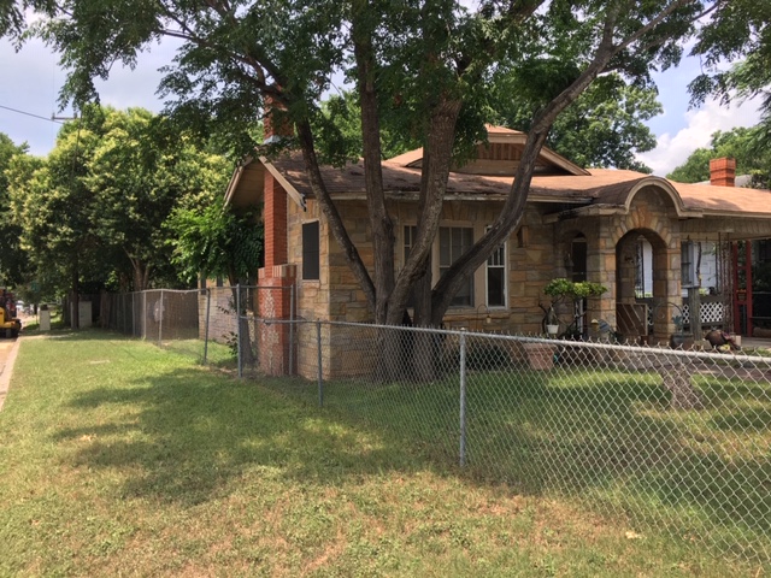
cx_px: 386
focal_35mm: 29
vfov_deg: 48.2
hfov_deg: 61.7
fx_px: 646
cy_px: 289
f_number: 2.2
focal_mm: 4.15
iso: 25
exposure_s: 1/718
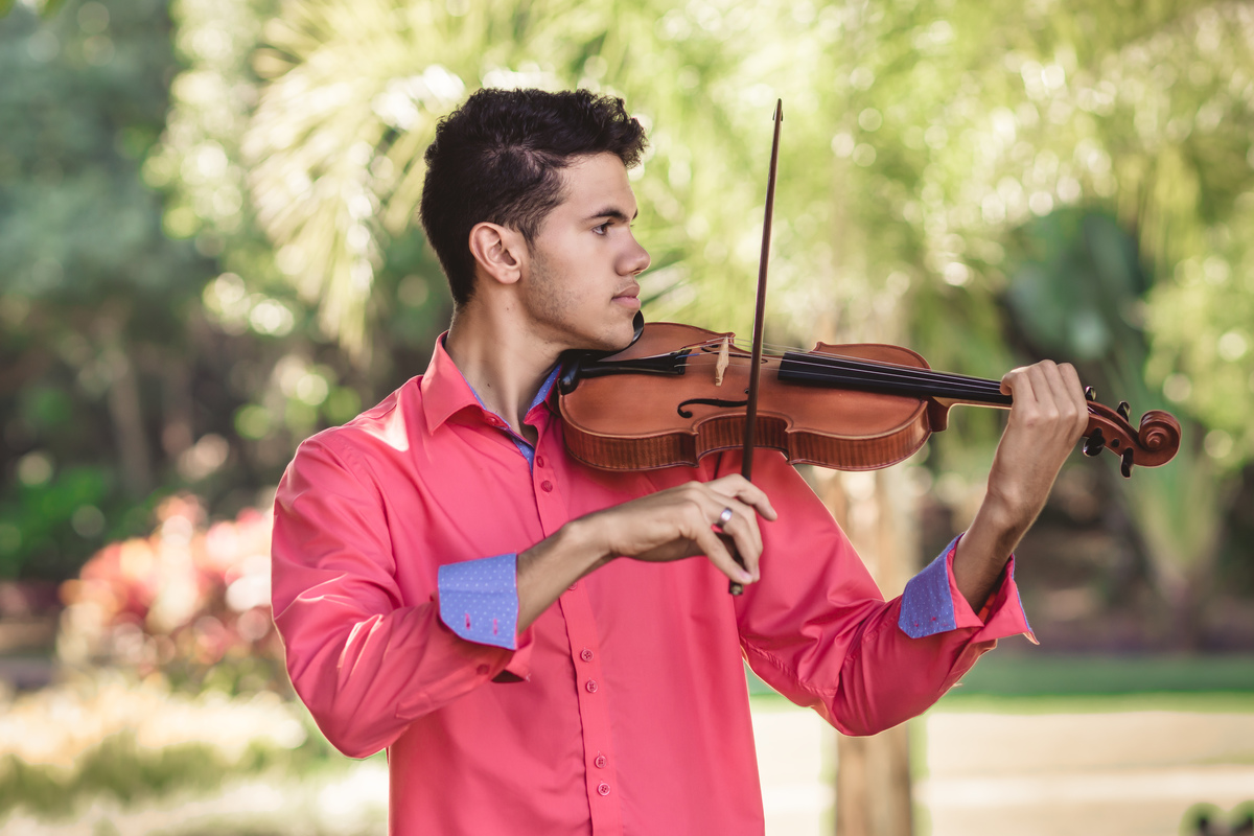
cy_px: 418
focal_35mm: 128
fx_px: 4441
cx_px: 627
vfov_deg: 10.8
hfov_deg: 16.1
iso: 125
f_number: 2.5
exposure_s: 1/250
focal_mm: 85
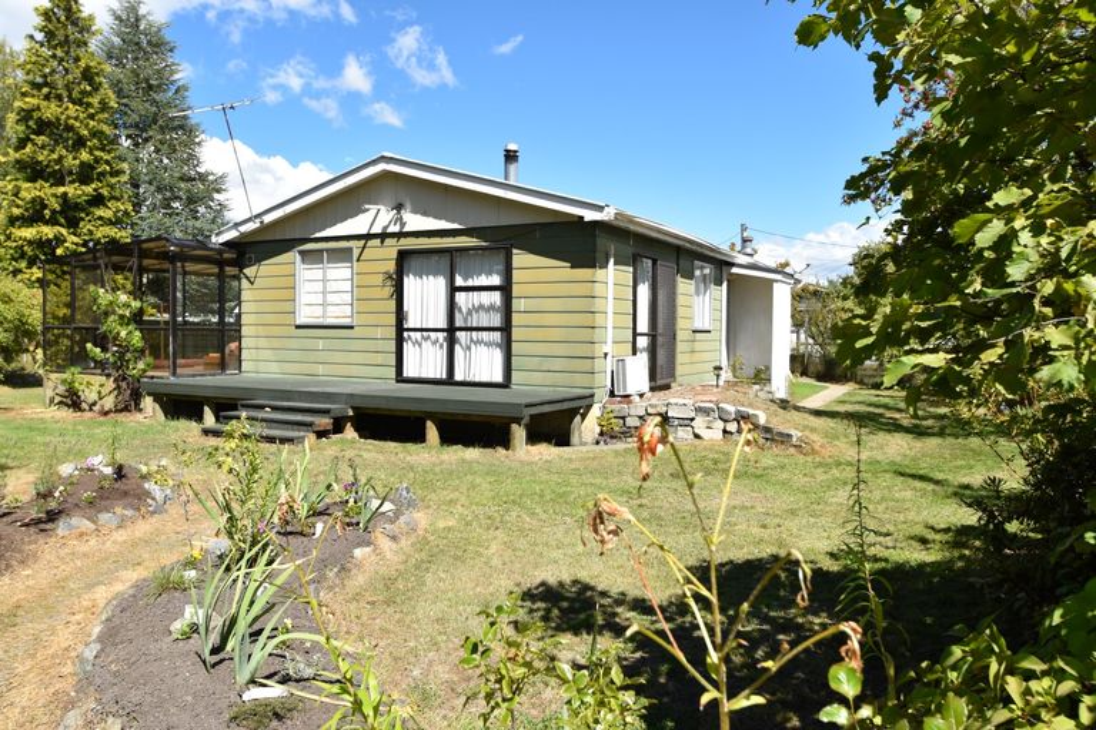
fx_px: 776
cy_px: 365
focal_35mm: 26
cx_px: 548
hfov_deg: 70.4
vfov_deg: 50.4
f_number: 10
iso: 200
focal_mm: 17
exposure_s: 1/400
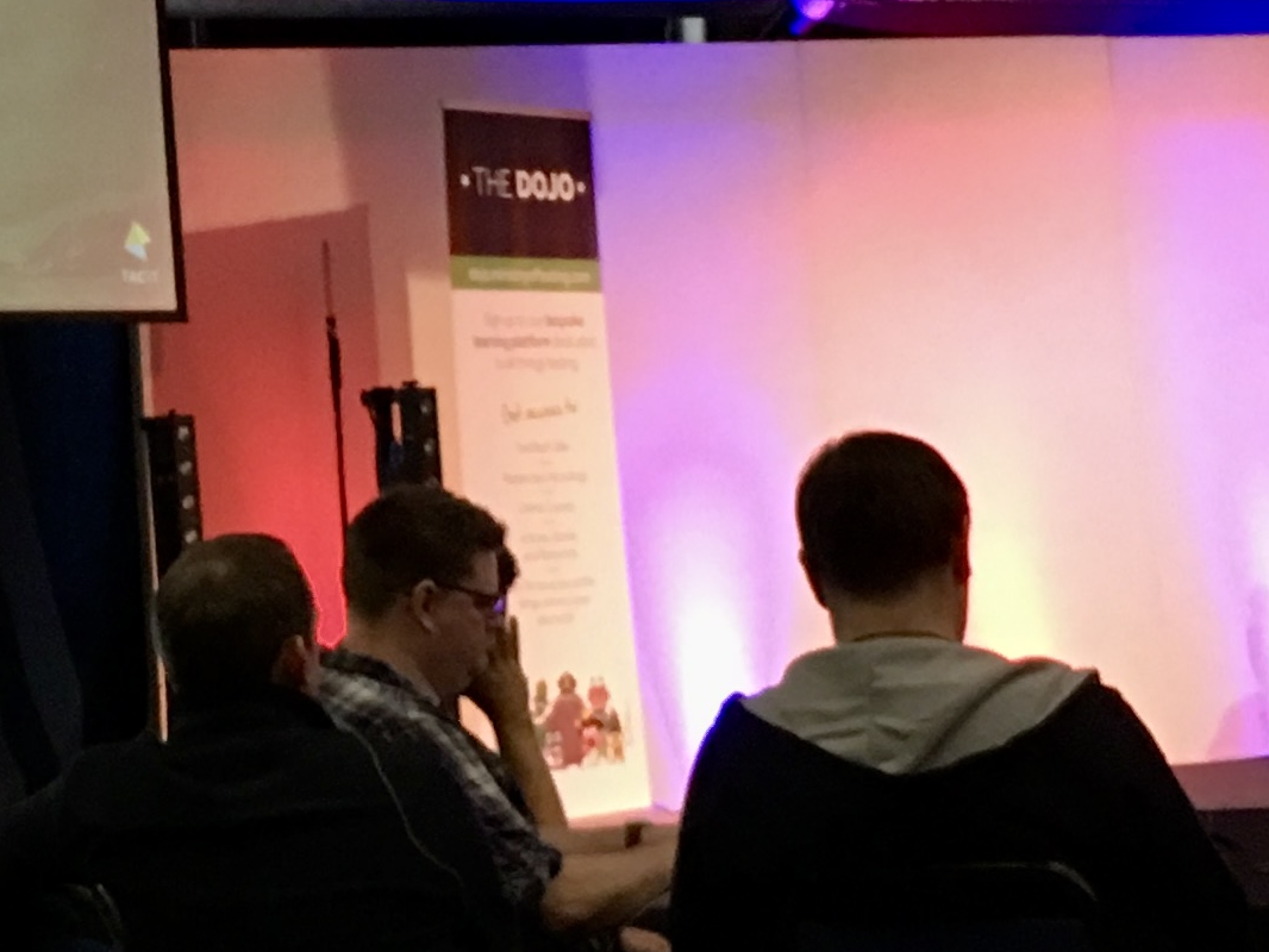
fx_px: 3007
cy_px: 638
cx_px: 610
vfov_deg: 17.9
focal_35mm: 82
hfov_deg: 23.8
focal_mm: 4.15
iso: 100
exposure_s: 1/17
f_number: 2.2
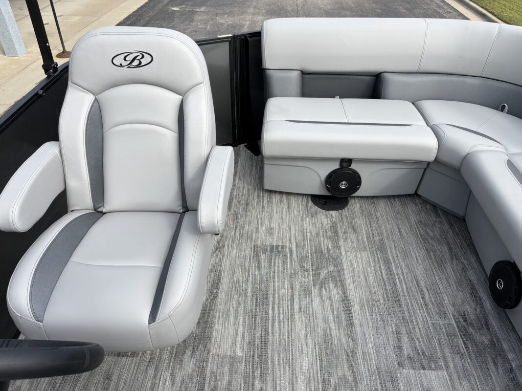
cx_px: 261
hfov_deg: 67.3
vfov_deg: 53.1
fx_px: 392
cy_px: 196
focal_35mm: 26
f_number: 1.6
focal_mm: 5.96
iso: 50
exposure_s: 1/2024
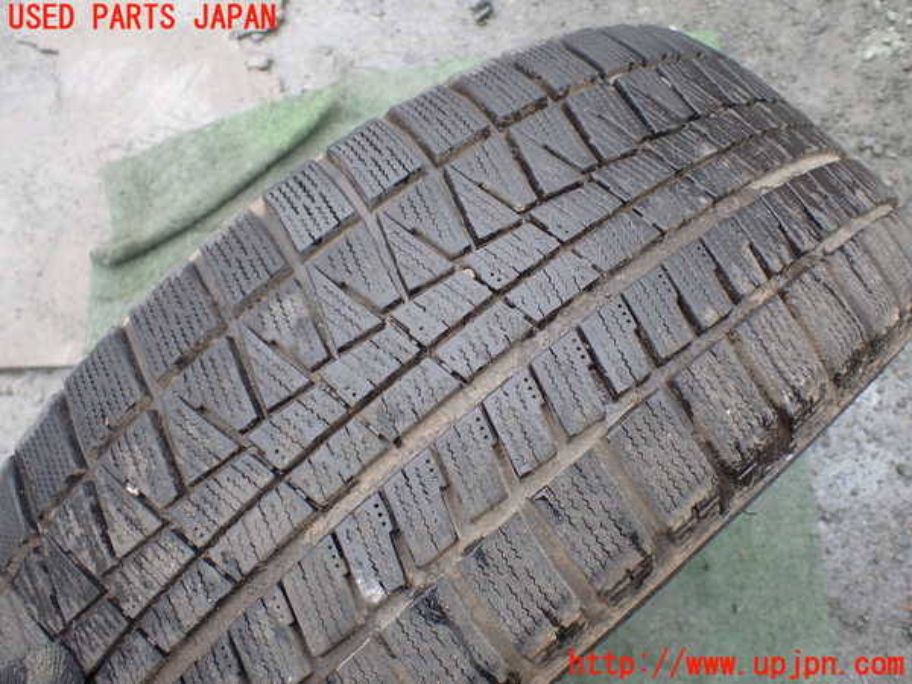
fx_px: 790
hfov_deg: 60.0
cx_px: 456
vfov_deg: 46.8
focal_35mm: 30
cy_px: 342
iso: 160
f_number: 2.3
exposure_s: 1/125
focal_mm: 5.4
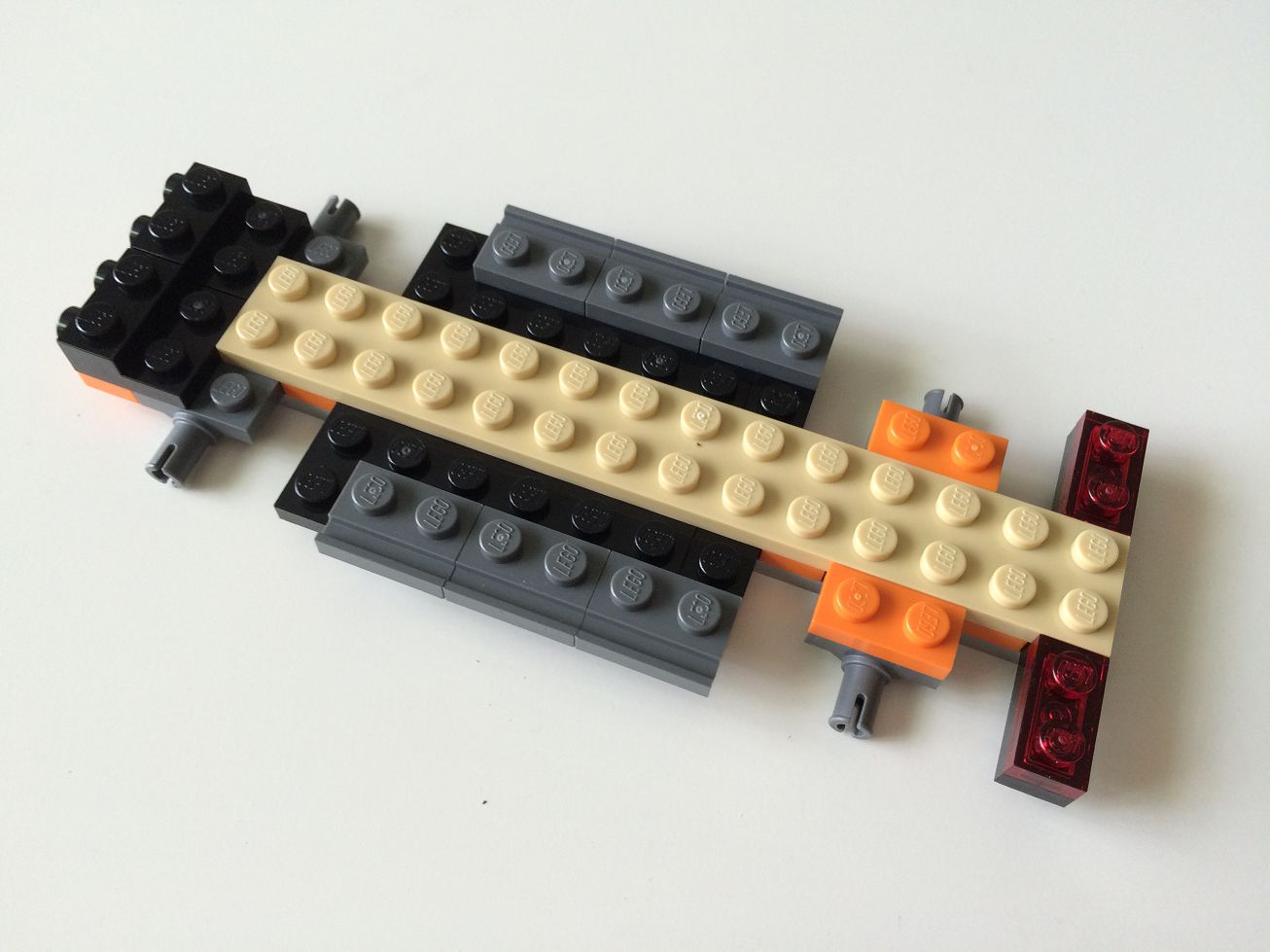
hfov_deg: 61.7
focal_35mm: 29
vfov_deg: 48.2
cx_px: 635
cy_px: 476
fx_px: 1064
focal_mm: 4.15
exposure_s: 1/30
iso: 80
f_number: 2.2
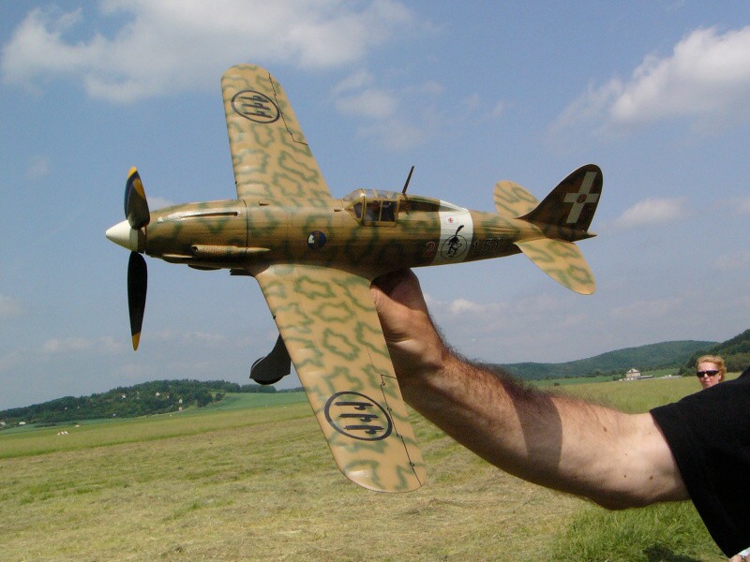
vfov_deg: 31.5
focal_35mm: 46
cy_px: 281
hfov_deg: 41.2
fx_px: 997
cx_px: 375
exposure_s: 1/1300
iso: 200
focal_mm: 7.6
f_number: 8
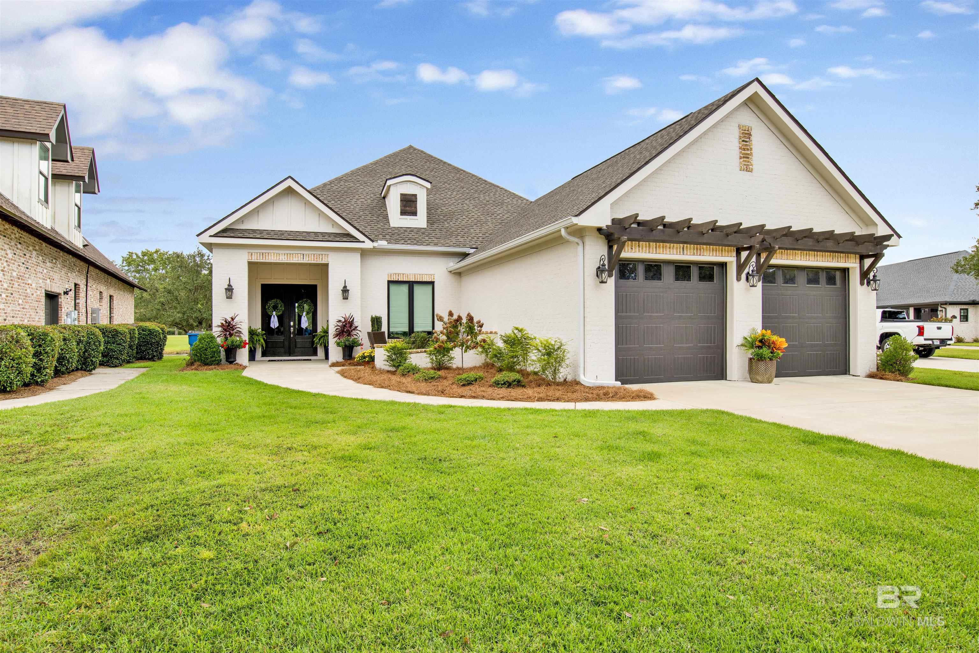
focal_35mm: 21
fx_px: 571
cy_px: 326
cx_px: 490
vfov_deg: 59.5
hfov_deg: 81.2
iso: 200
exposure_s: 1/40
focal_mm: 21
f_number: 11
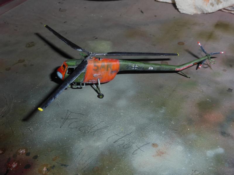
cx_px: 117
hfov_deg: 47.9
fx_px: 264
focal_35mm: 39
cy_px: 88
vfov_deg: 36.8
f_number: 8
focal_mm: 6.9
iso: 100
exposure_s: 1/800
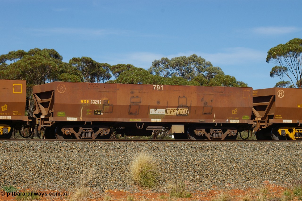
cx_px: 151
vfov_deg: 13.0
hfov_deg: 19.5
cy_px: 100
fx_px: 880
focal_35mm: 105
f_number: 8
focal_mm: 70
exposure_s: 1/750
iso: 200
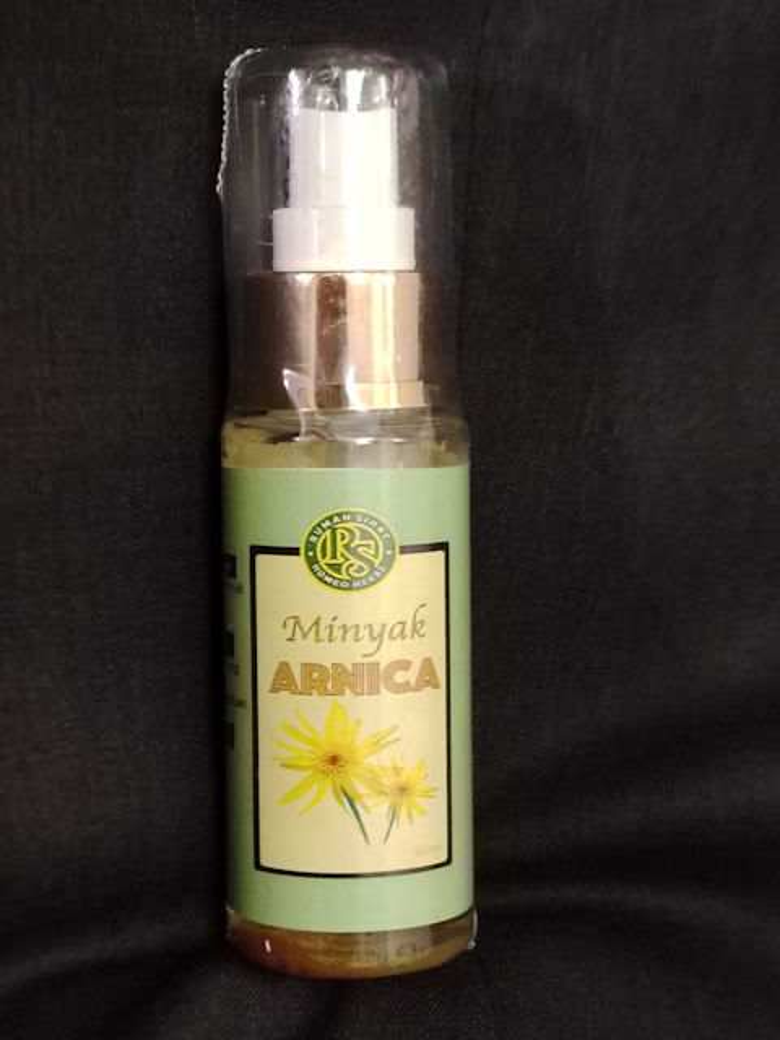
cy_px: 520
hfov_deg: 20.7
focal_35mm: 71
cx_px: 390
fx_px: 2133
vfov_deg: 27.4
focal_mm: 5.25
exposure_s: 1/25
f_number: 1.75
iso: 3463
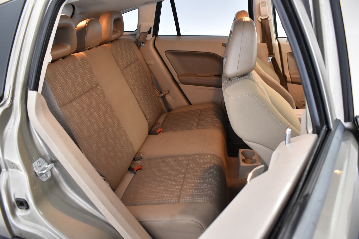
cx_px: 180
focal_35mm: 27
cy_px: 120
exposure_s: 1/8
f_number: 5.6
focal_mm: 18
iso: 1250
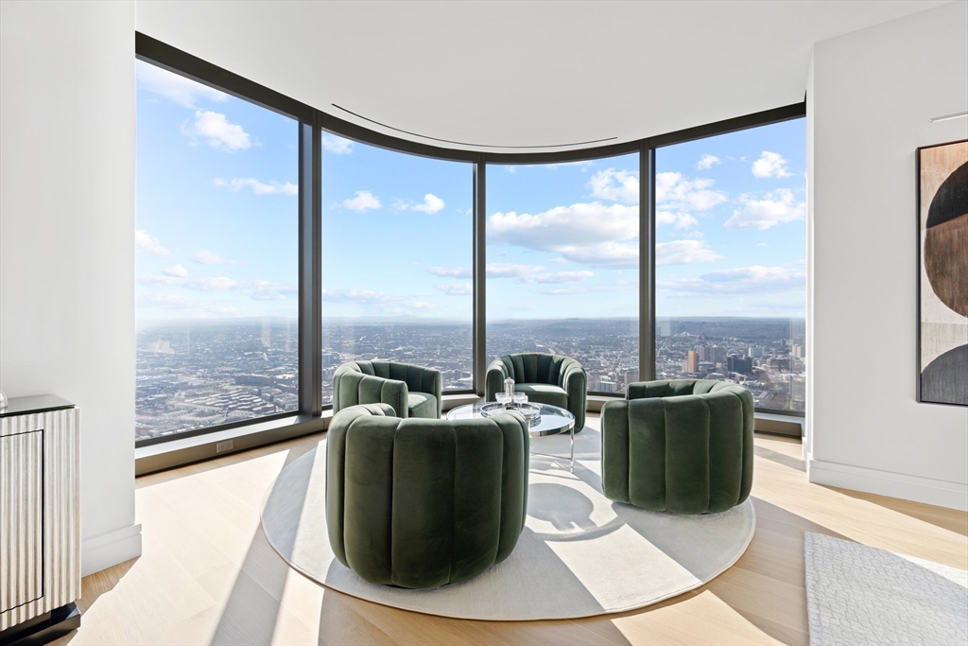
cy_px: 323
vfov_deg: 77.3
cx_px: 484
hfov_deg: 100.4
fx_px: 403
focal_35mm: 15
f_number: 5.6
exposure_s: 1/60
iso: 100
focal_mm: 15
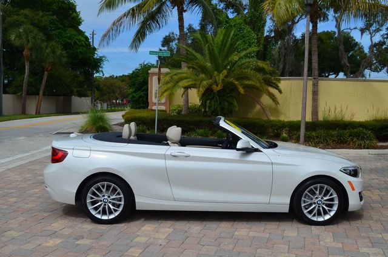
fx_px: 419
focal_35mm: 39
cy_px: 128
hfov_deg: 49.6
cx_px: 194
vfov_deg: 34.1
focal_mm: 26
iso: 100
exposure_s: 1/160
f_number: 11
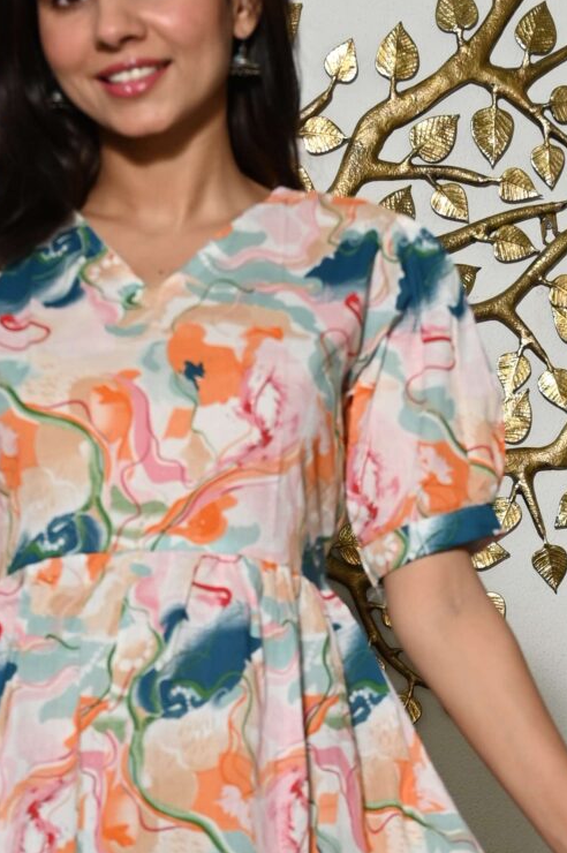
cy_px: 762
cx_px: 306
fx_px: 3195
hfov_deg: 10.1
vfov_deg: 15.0
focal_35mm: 135
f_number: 5
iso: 400
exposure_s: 1/160
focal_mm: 39
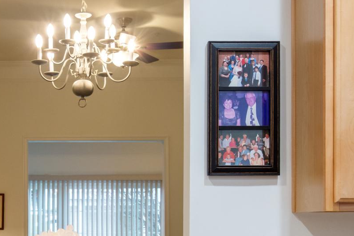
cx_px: 51
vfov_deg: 19.1
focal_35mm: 69
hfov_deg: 28.4
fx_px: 678
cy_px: 249
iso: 500
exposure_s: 1/5
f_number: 9
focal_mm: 18
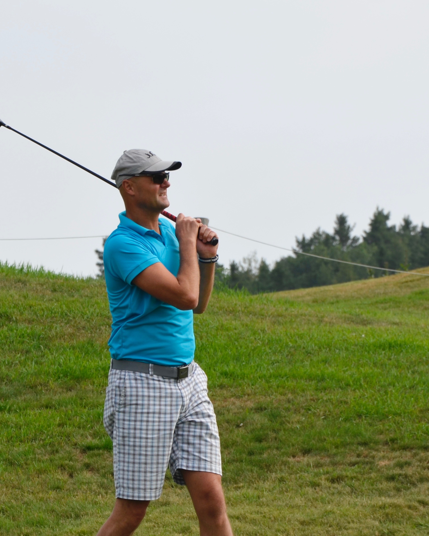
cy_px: 364
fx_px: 4840
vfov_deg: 6.3
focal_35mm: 305
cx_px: 225
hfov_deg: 5.1
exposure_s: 1/250
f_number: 8
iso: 100
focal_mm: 105
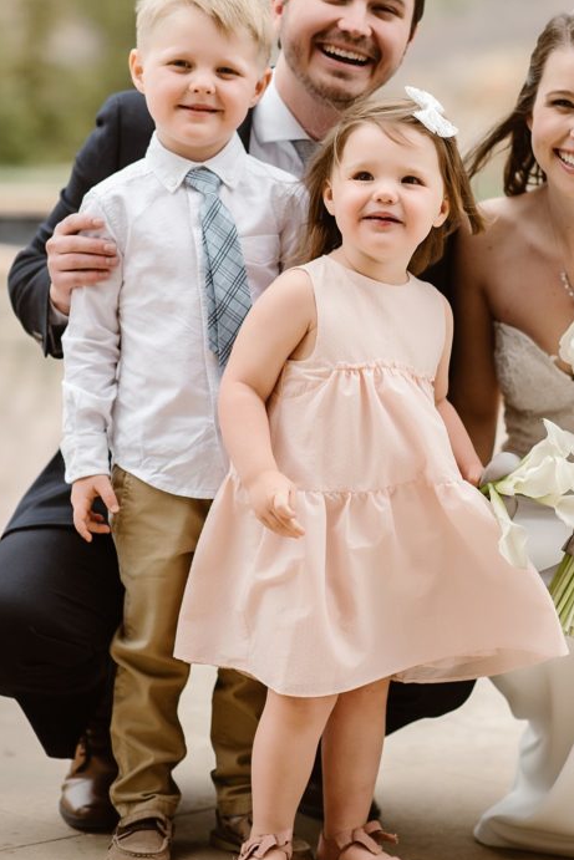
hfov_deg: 10.9
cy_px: 296
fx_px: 3012
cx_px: 422
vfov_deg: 16.2
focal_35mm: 126
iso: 160
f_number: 2.2
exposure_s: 1/500
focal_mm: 85
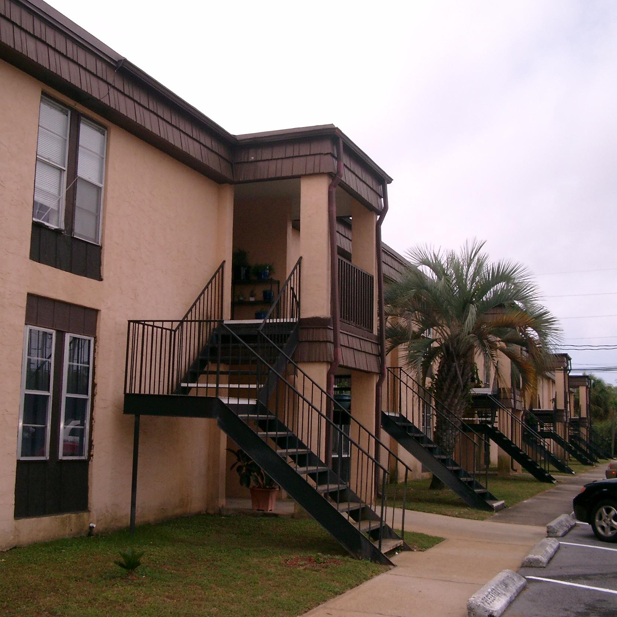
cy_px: 308
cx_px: 250
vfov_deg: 38.3
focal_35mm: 44
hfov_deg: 38.2
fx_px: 887
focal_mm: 7.6
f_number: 5
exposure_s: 1/500
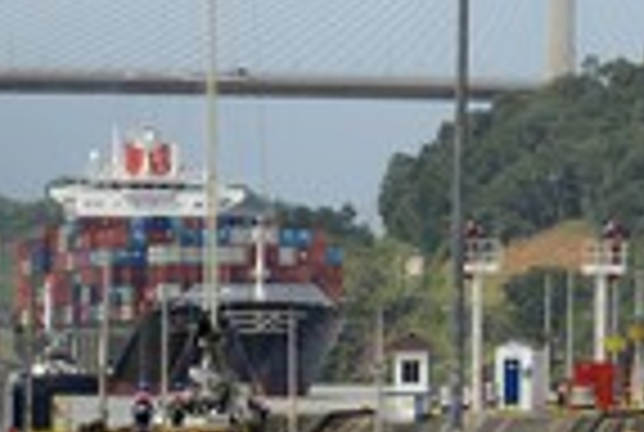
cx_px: 856
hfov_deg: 3.5
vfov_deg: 2.4
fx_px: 10505
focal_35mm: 586
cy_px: 122
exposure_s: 1/400
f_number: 10
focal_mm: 200
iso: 200
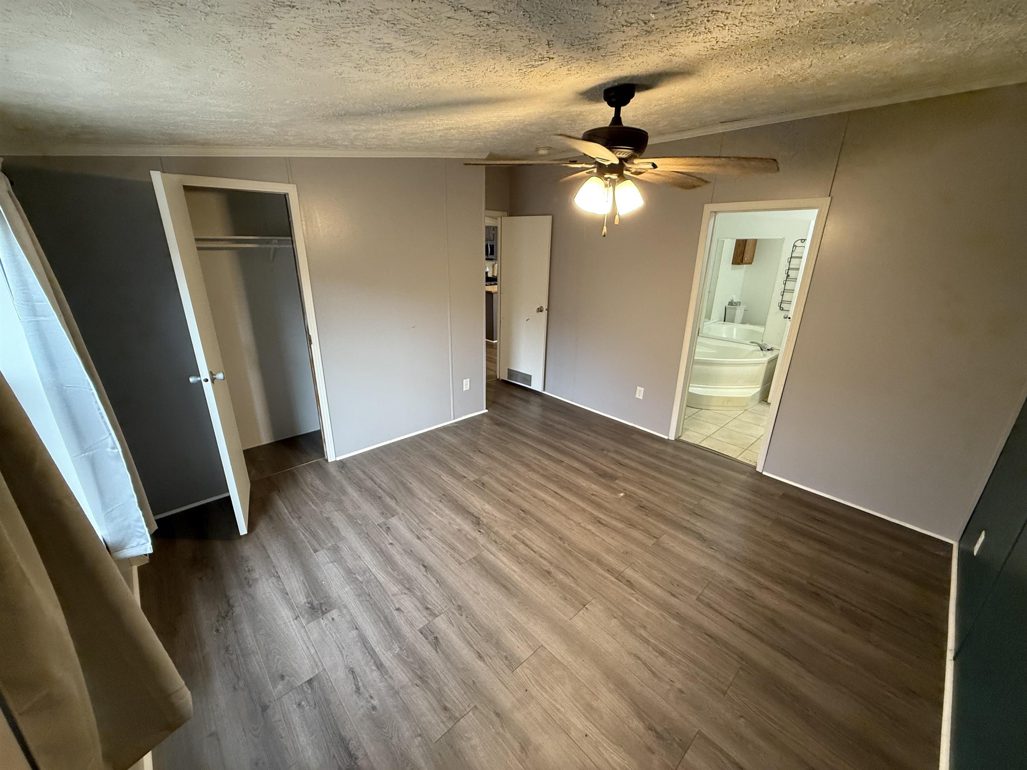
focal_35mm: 14
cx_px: 514
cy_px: 385
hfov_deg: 102.1
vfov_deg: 85.7
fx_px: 415
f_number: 2.2
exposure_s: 1/60
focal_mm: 2.22
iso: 320
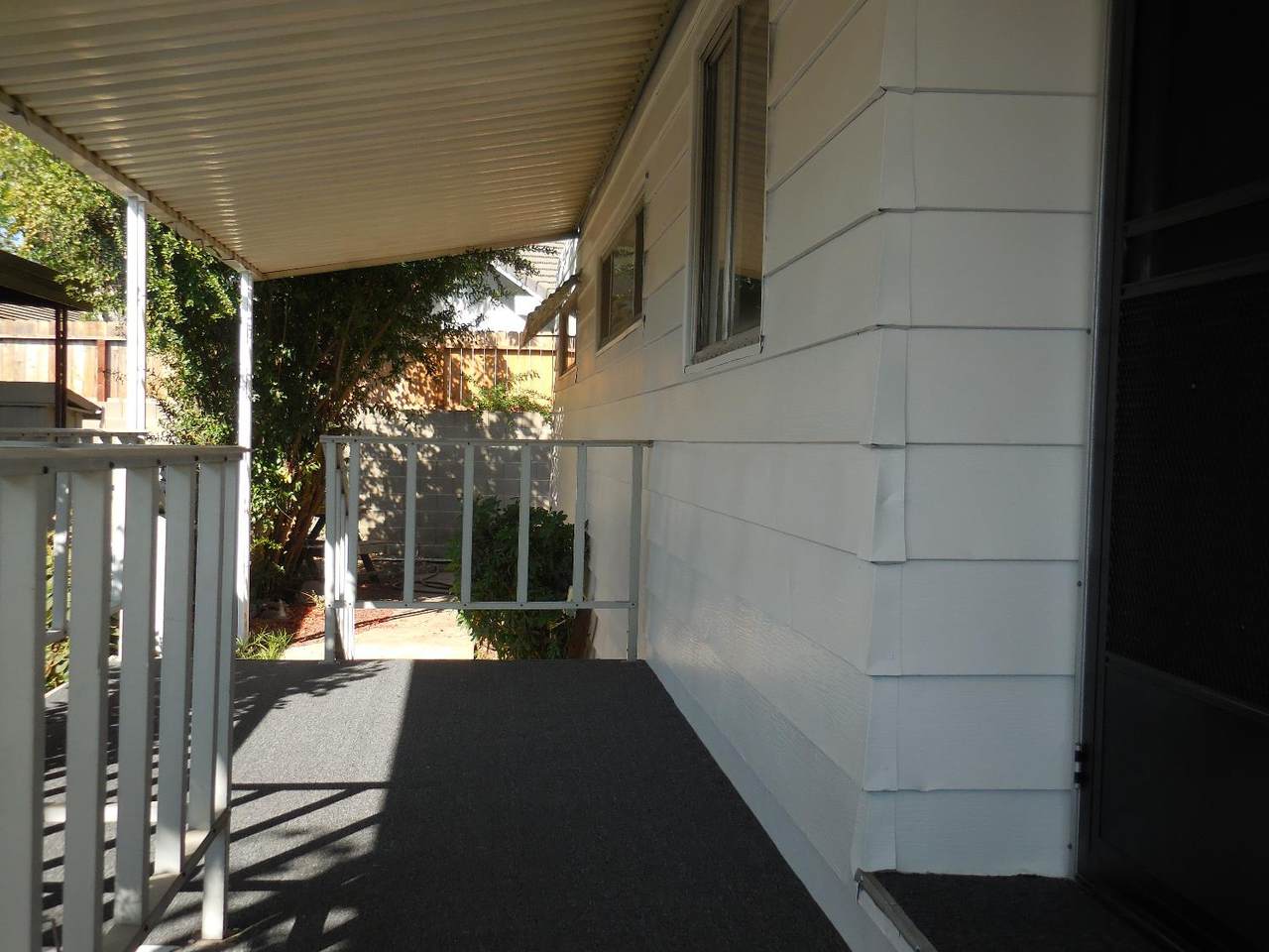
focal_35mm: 33
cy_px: 476
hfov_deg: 55.4
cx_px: 634
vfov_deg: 42.9
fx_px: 1210
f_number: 3.7
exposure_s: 1/400
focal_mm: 5.9
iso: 125
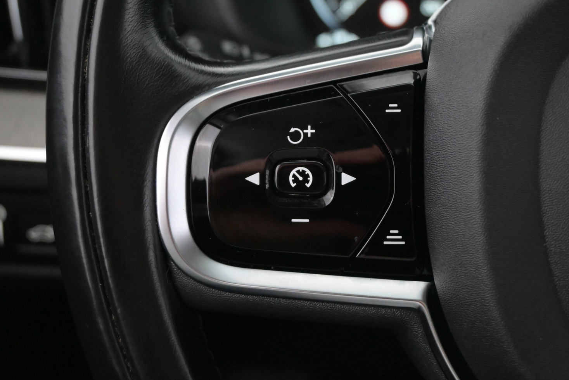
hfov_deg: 37.0
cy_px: 173
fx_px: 851
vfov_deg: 25.1
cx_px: 292
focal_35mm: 54
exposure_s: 1/50
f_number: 5
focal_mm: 32.5
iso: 5000
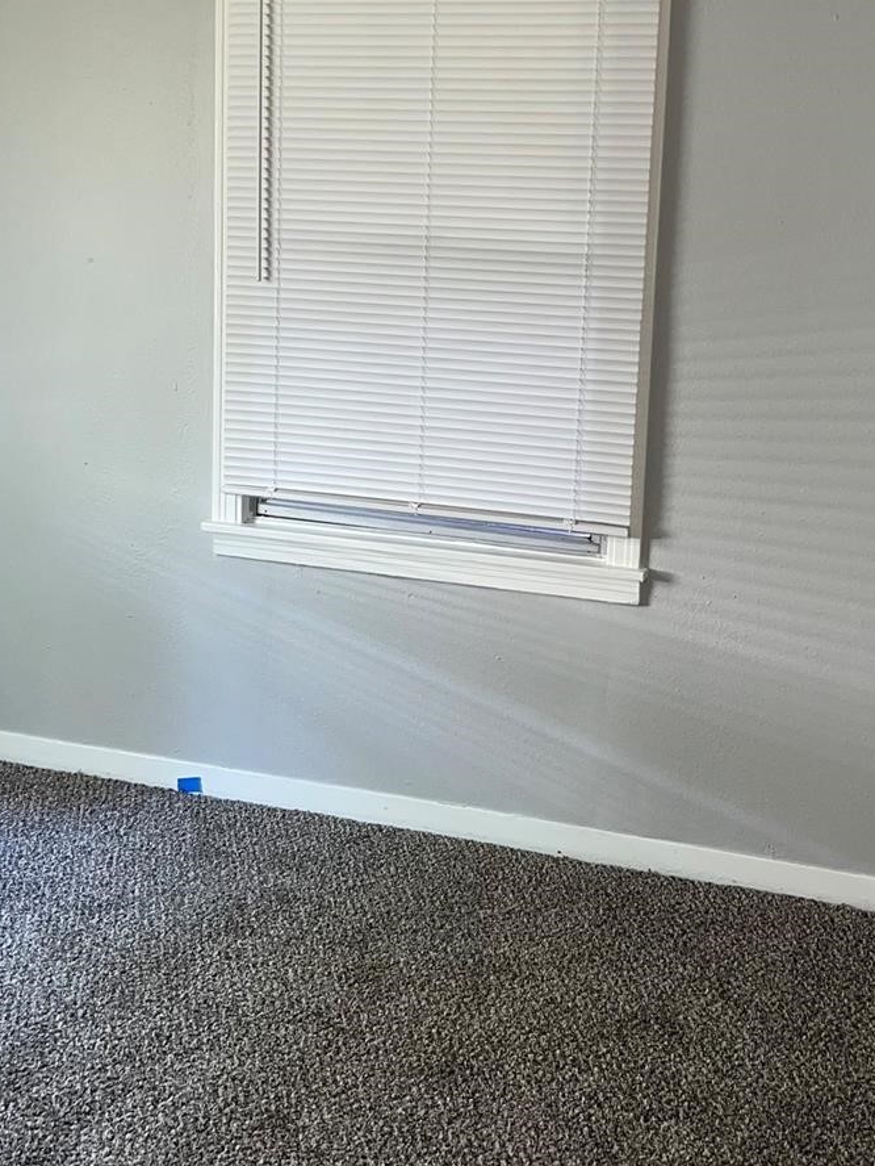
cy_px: 431
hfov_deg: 32.2
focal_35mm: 45
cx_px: 493
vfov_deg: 41.7
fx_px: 1516
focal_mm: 5.7
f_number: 1.5
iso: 64
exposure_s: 1/20
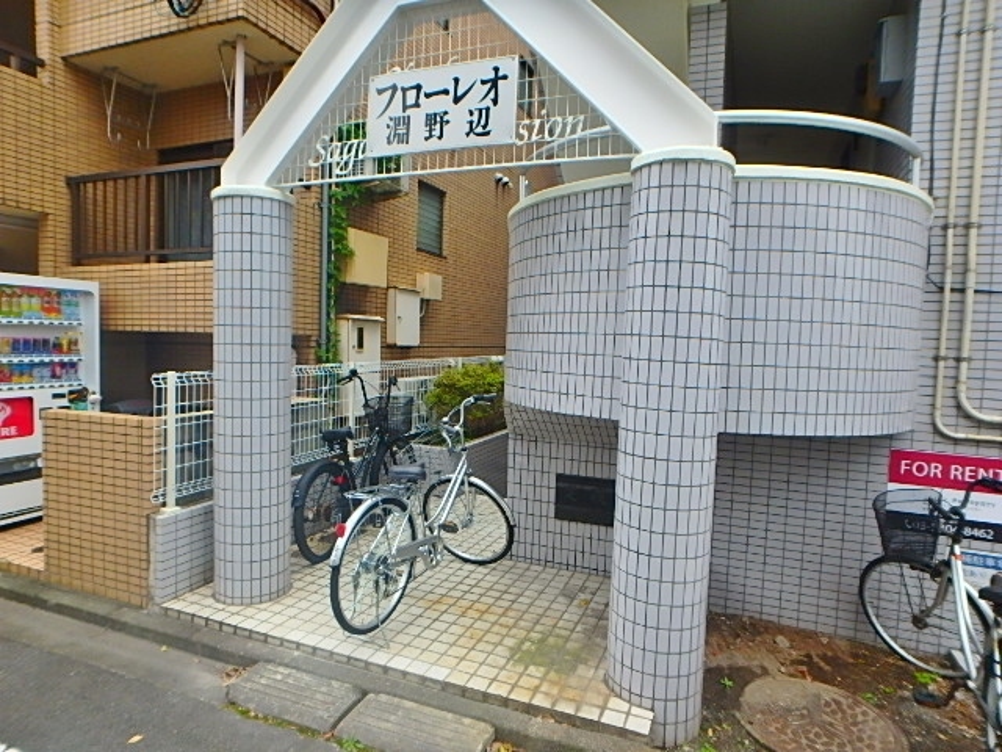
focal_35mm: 21
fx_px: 608
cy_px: 376
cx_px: 501
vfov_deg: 63.4
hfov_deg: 79.0
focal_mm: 3.7
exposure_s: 1/125
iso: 125
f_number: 3.5
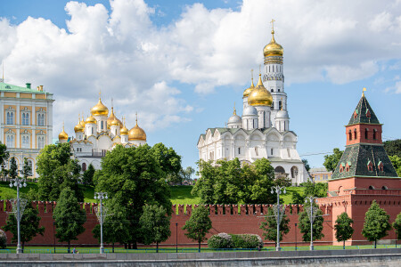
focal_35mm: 70
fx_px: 780
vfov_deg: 19.5
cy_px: 134
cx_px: 200
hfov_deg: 28.8
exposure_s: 1/250
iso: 100
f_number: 8
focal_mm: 70
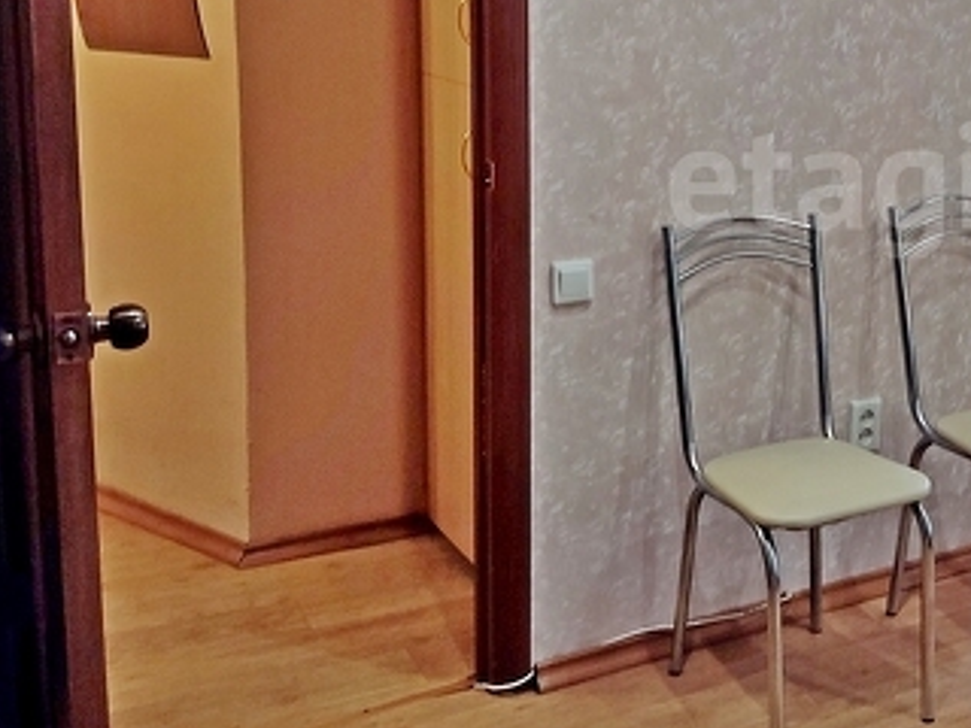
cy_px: 173
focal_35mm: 50
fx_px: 1403
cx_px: 828
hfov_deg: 36.4
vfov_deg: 28.6
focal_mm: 4.71
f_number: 1.79
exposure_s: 1/33
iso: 112
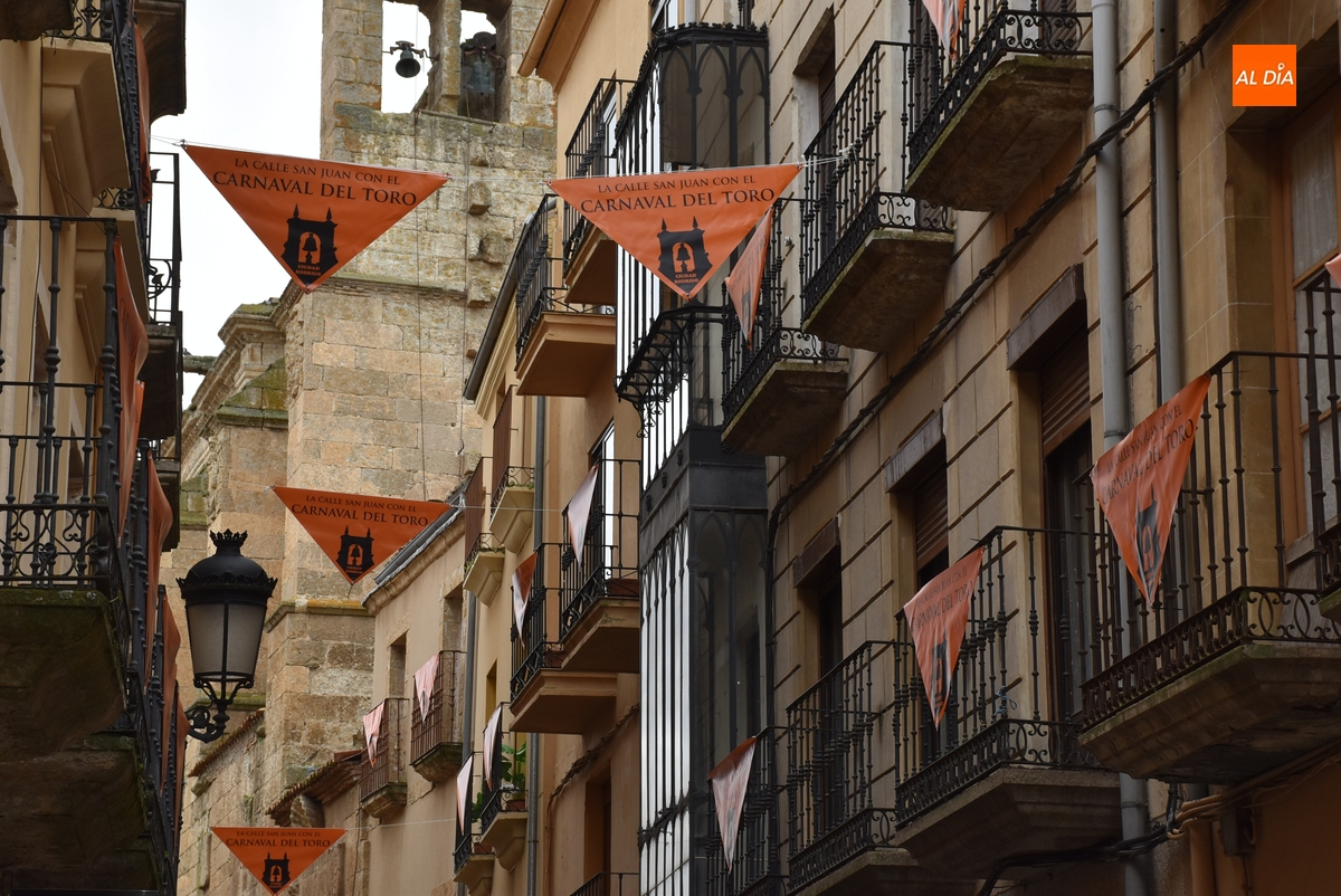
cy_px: 448
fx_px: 3131
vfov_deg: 16.3
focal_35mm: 84
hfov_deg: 24.2
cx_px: 670
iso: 360
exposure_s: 1/250
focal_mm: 56
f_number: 8
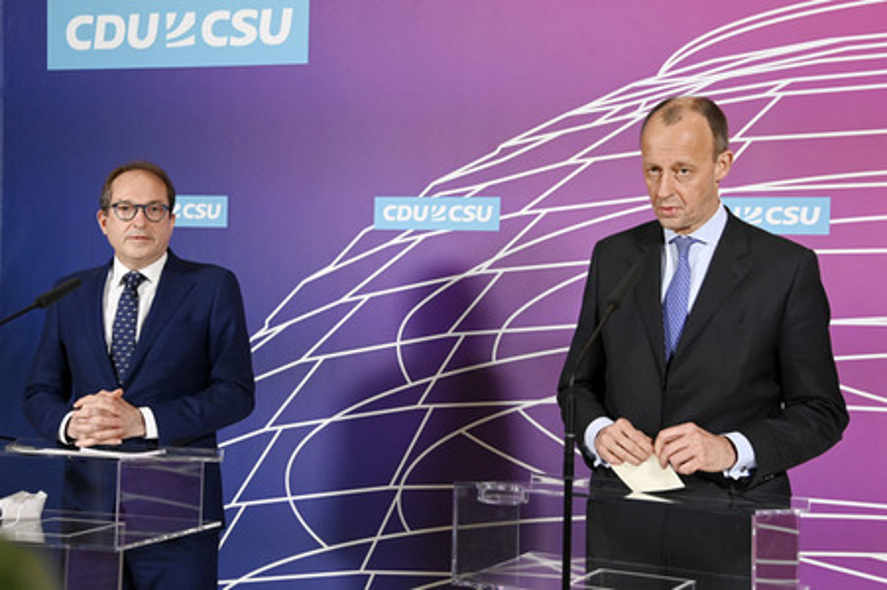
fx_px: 1526
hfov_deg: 32.4
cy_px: 295
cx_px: 444
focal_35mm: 62
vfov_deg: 21.9
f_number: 5.6
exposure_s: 1/250
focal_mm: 62
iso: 3600
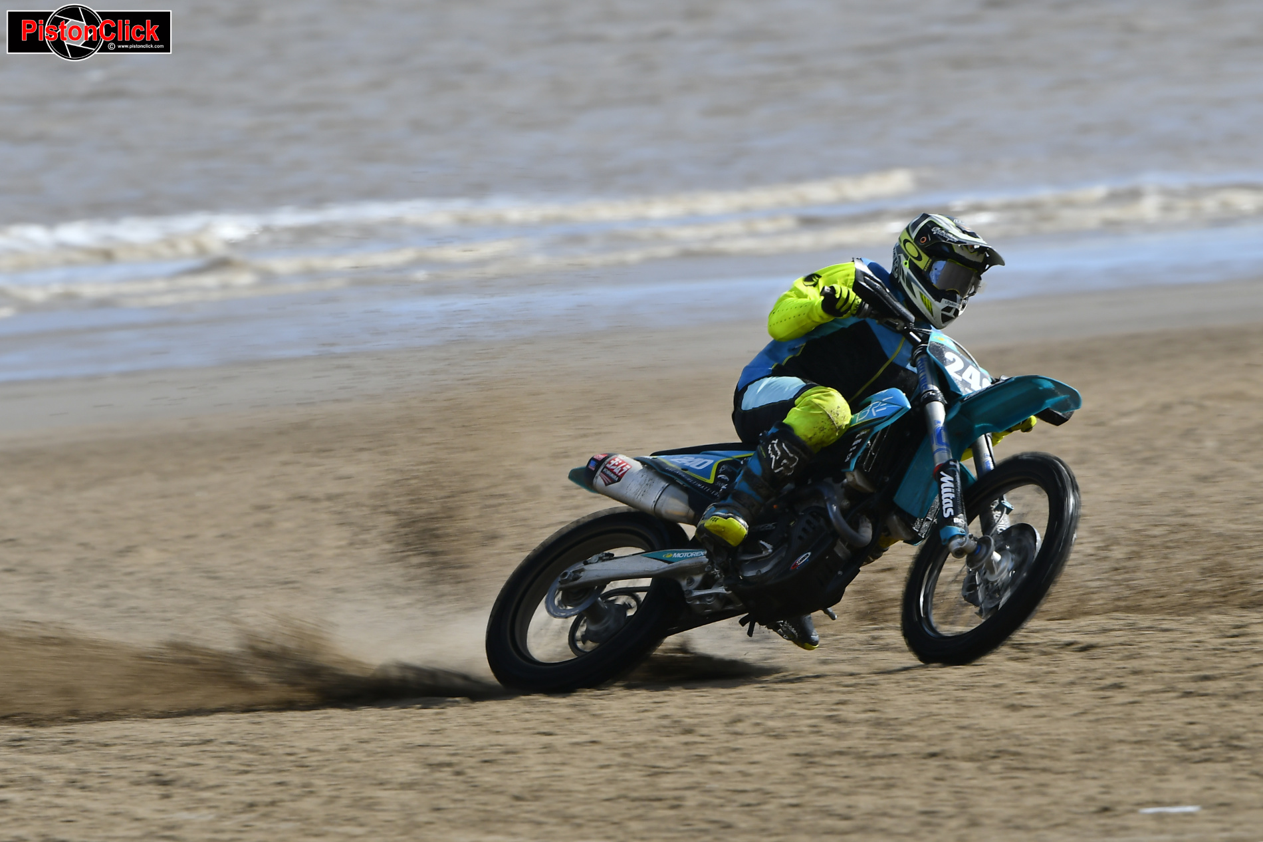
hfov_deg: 3.4
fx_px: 21045
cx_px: 632
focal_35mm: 600
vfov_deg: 2.3
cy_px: 421
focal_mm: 400
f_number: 8
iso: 110
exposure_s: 1/250
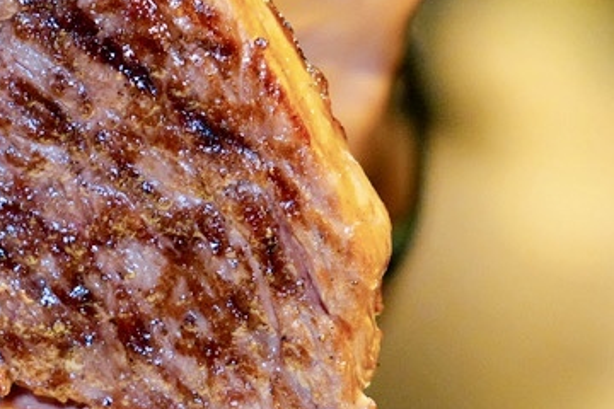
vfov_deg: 6.3
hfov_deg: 9.4
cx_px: 68
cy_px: 13
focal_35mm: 219
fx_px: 3735
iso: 6400
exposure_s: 1/100
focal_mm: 77
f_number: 4.5
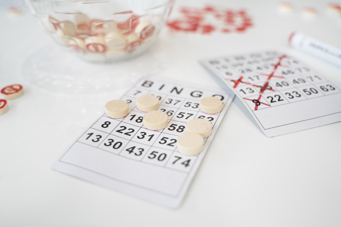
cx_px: 170
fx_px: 313
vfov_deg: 40.0
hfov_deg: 57.2
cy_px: 114
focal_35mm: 33
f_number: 2.8
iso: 640
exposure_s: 1/160
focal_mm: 33
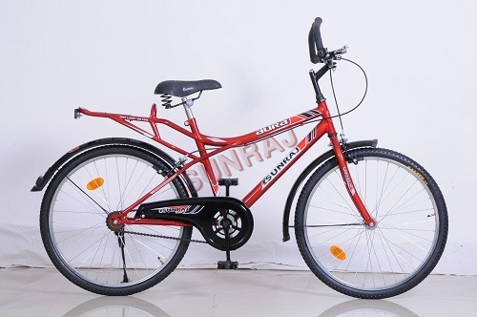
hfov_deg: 19.5
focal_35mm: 105
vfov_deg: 13.0
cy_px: 158
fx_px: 1389
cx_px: 238
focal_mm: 70
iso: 200
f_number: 11
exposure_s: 1/160
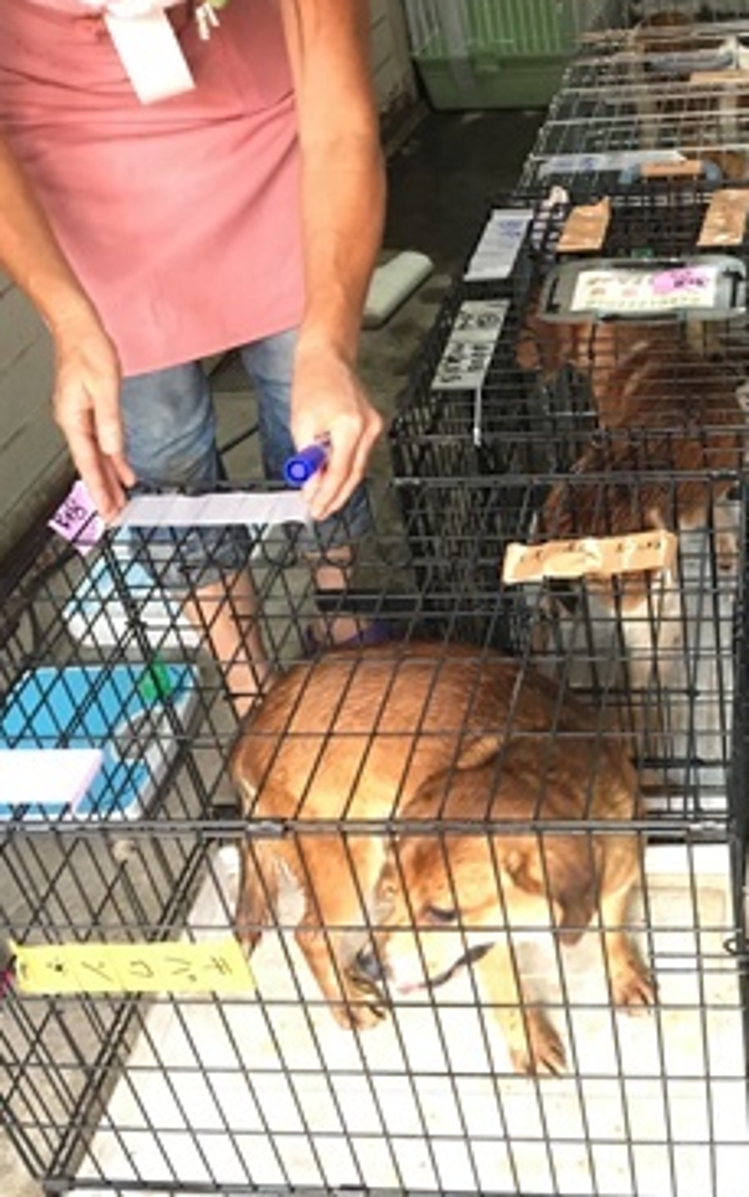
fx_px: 1371
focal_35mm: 42
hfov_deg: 29.5
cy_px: 597
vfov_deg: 47.2
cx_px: 651
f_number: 2.2
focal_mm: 4.15
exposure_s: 1/24
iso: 200
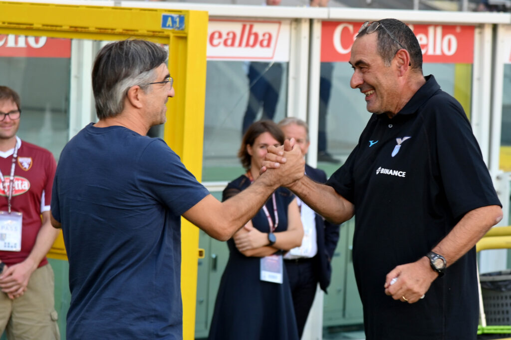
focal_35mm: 120
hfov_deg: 17.1
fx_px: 1702
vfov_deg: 11.4
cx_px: 256
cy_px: 170
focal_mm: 120
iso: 320
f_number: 5.6
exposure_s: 1/160
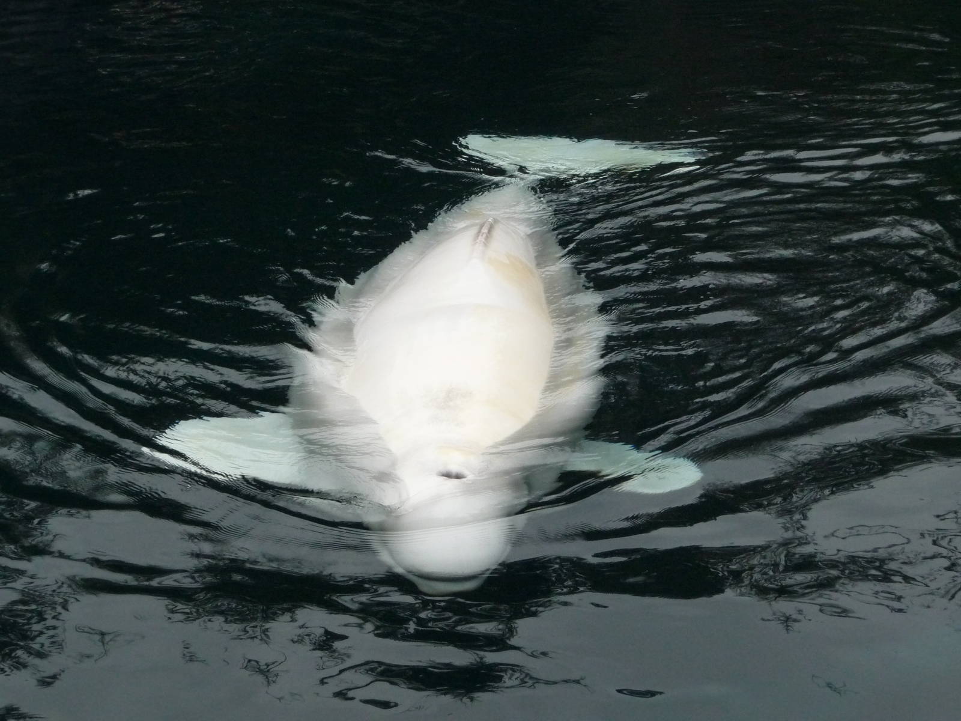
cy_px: 360
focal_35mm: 103
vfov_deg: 14.4
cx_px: 480
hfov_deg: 19.1
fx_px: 2859
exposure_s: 1/320
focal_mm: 17.5
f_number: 4.7
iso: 400
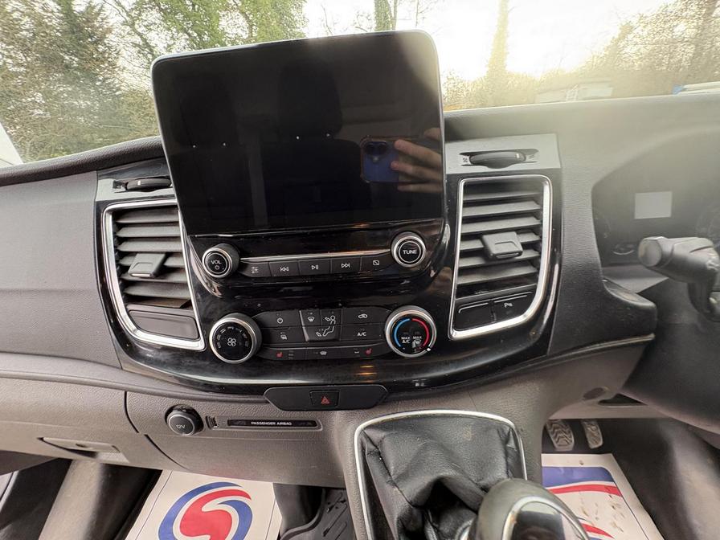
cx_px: 360
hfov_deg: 102.1
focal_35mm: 14
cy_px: 270
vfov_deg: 85.7
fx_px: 291
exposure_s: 1/60
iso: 250
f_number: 2.2
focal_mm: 2.22
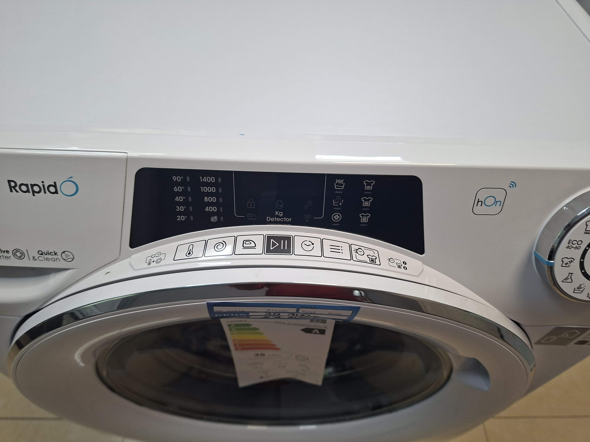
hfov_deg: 73.9
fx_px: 392
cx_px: 295
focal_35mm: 23
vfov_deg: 58.9
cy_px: 221
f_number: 1.8
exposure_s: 1/100
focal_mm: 5.54
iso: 200
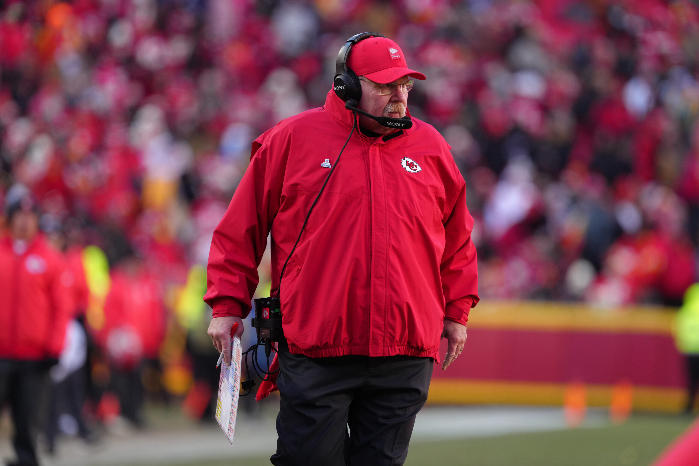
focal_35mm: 420
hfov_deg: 4.9
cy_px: 233
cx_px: 350
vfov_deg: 3.3
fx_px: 8155
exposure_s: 1/1600
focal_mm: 420
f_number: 4
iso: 1600
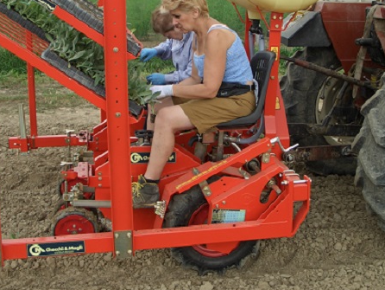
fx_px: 556
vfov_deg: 28.9
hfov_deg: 38.2
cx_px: 186
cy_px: 88
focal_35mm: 50
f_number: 2.8
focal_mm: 7.1
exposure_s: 1/125
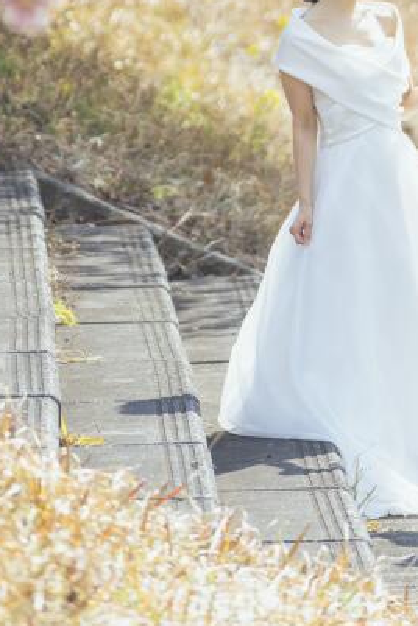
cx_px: 354
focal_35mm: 489
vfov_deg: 4.2
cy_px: -252
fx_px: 8516
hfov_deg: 2.8
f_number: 2.8
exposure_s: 1/2000
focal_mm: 164
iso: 200
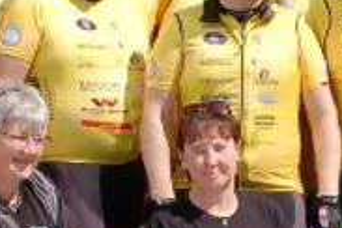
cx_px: 473
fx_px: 1757
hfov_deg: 10.8
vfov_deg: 7.4
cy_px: 114
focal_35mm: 185
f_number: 8
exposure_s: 1/250
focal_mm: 22
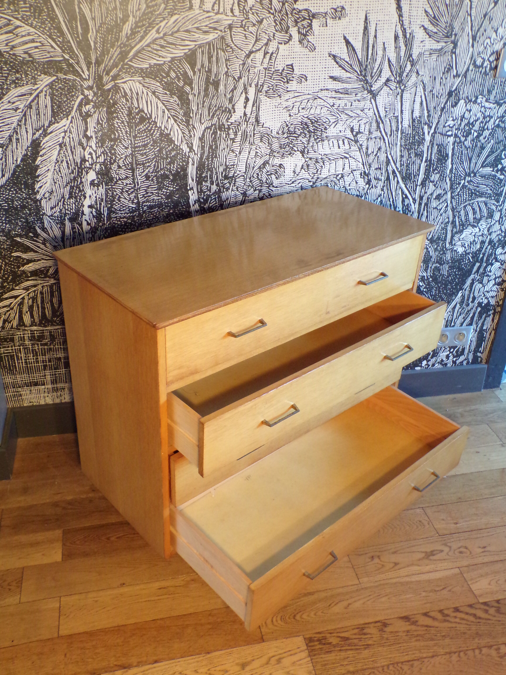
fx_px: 624
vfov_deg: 56.8
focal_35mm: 32
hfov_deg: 44.2
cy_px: 338
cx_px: 253
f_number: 3.2
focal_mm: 5.8
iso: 359
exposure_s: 1/17
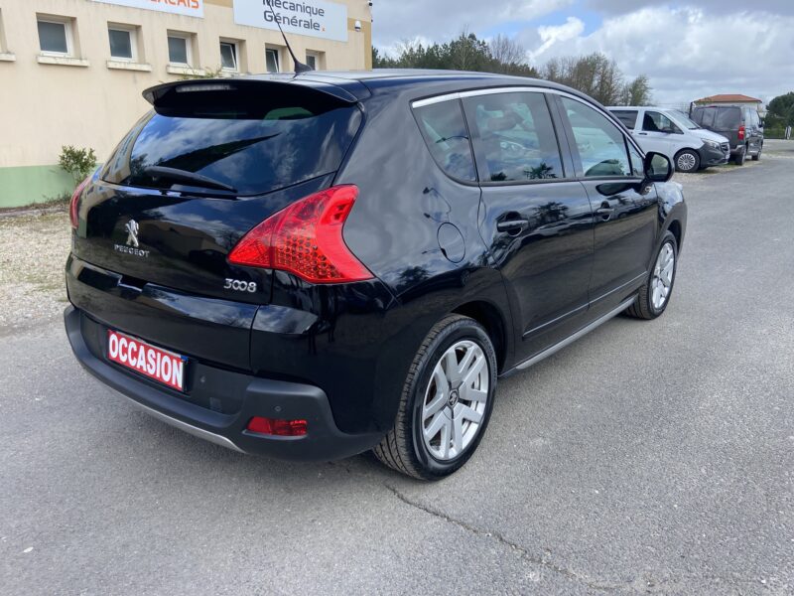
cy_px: 298
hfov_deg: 67.3
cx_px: 397
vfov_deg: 53.1
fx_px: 596
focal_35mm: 26
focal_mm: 4.25
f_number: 1.8
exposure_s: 1/858
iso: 32
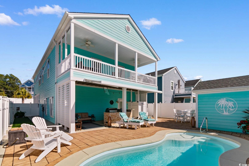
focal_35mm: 15
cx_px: 124
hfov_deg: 100.4
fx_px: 104
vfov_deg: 77.3
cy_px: 83
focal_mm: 10
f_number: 7.1
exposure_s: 1/200
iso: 100
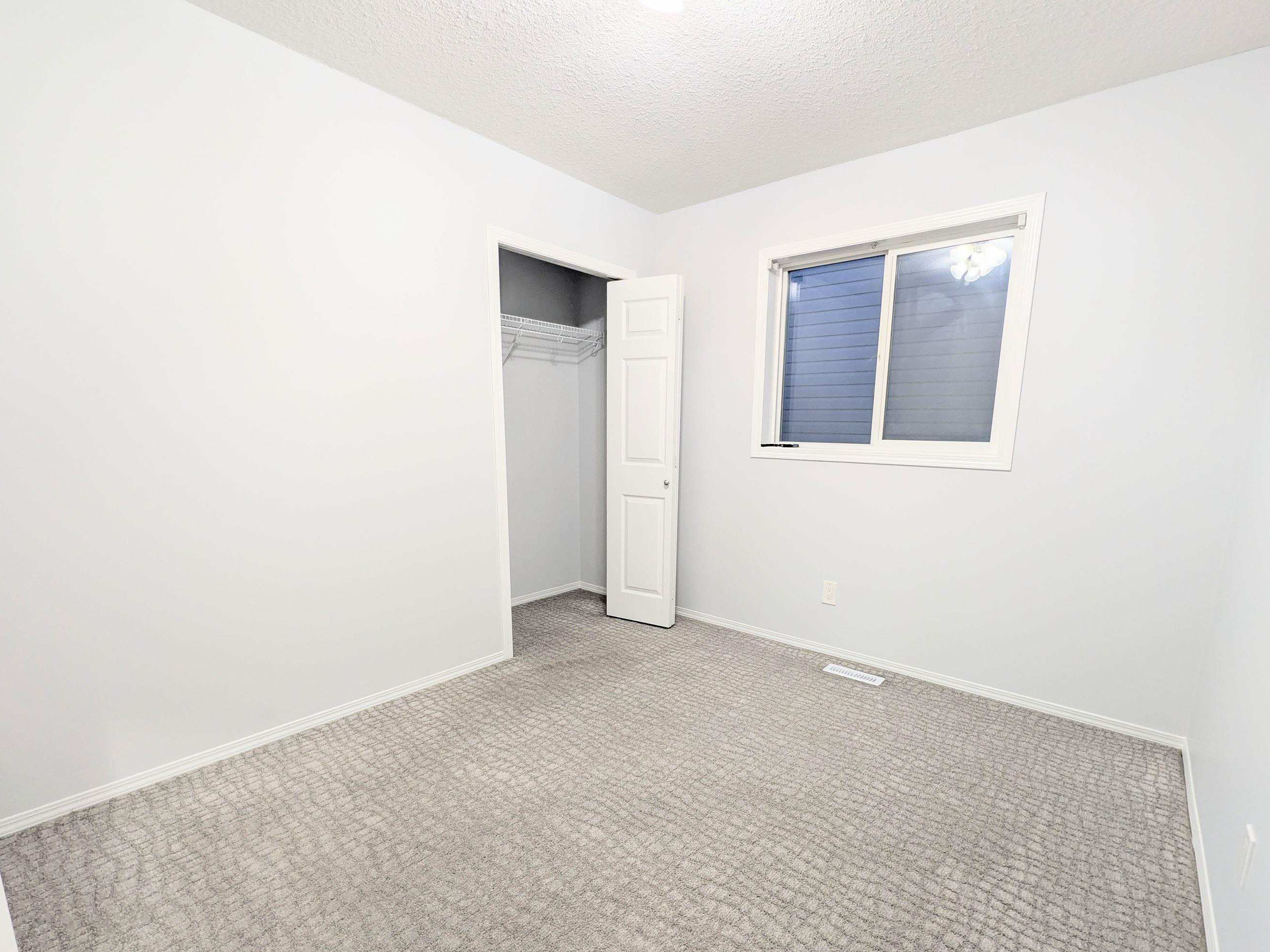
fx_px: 514
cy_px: 540
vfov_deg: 85.2
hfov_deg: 102.0
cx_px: 667
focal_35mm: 14
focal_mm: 2.02
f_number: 1.7
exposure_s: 1/40
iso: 43
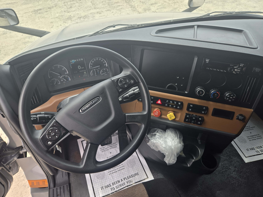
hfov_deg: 73.9
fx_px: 175
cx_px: 132
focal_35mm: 23
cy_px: 98
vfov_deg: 58.9
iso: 25
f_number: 1.8
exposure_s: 1/319
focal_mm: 5.4
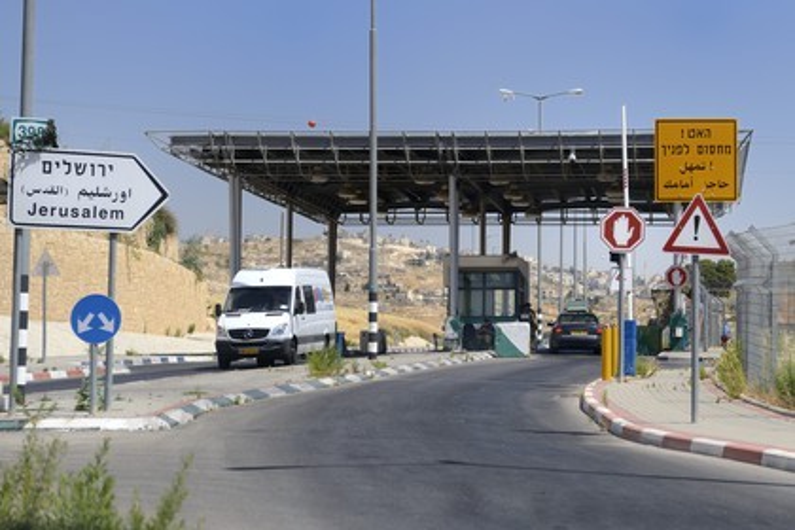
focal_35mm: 70
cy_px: 265
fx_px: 1546
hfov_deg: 28.8
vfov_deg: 19.5
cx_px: 398
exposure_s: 1/800
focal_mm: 70
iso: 100
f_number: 5
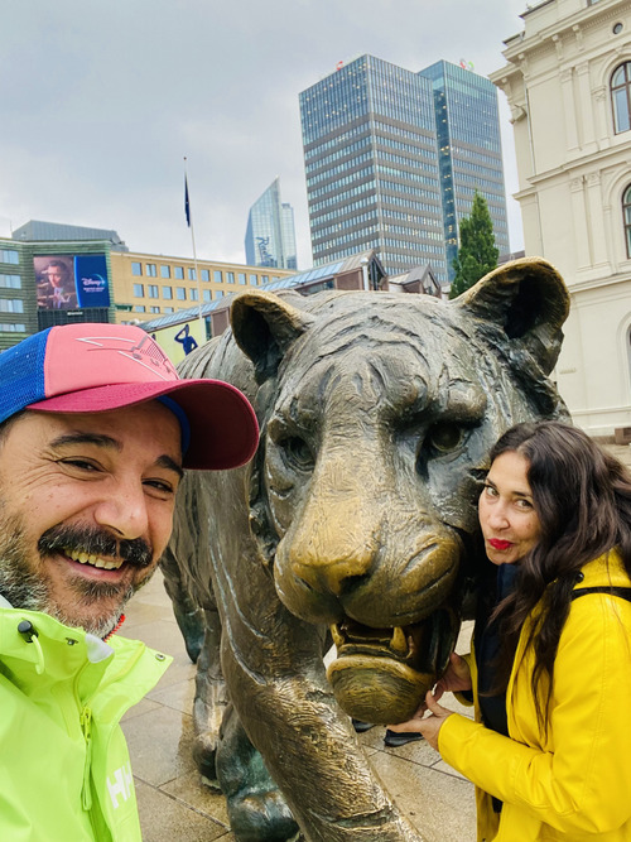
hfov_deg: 46.8
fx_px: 729
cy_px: 421
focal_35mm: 30
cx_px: 316
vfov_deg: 60.0
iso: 25
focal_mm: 2.71
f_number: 2.2
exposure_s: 1/206
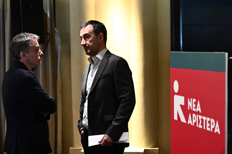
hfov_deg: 25.1
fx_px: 522
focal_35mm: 81
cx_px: 116
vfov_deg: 16.8
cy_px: 77
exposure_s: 1/160
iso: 4000
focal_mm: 54
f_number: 4
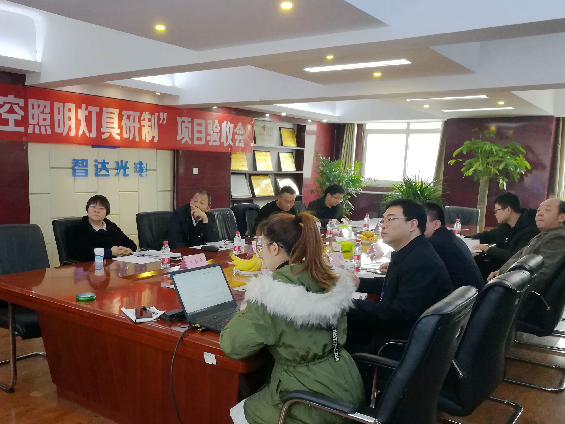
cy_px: 245
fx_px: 539
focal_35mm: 33
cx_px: 222
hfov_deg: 54.9
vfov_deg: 42.8
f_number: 2.2
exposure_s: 1/30
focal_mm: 3.83
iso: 320
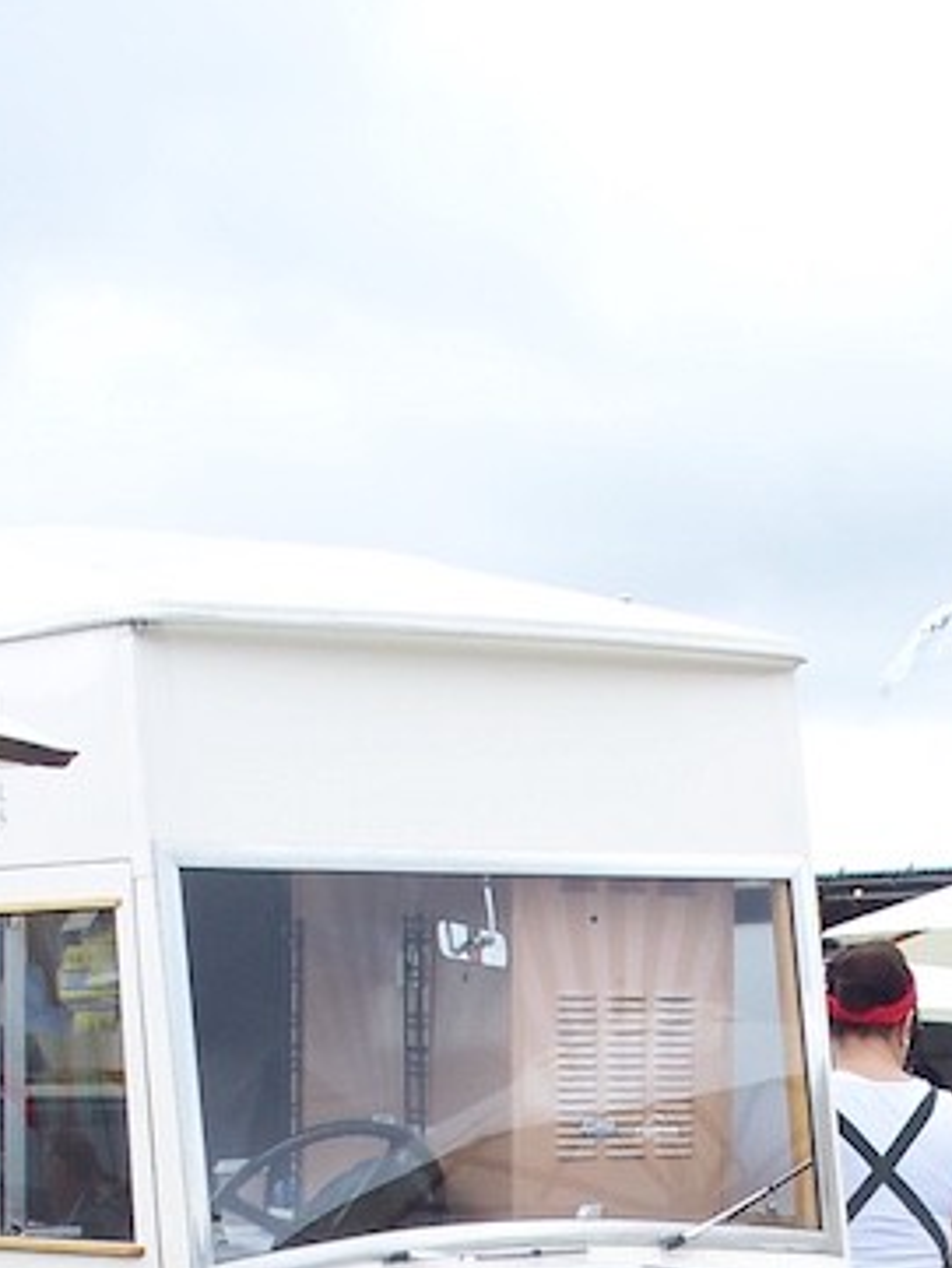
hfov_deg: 15.1
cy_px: 1632
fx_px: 3555
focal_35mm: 97
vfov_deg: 18.8
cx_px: 811
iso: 80
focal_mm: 7.54
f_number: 2.8
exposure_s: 1/125
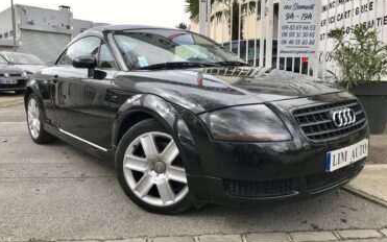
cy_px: 125
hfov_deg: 62.9
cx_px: 194
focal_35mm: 30
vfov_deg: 41.8
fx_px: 316
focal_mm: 3.99
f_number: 1.8
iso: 20
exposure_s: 1/474
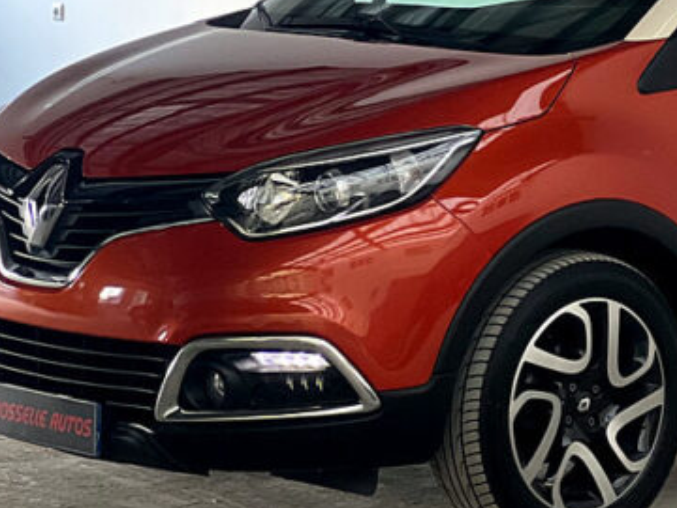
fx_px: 3344
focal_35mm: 171
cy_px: -15
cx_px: 654
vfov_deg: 8.6
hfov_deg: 11.5
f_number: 2.8
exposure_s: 1/119
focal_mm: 9
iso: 250
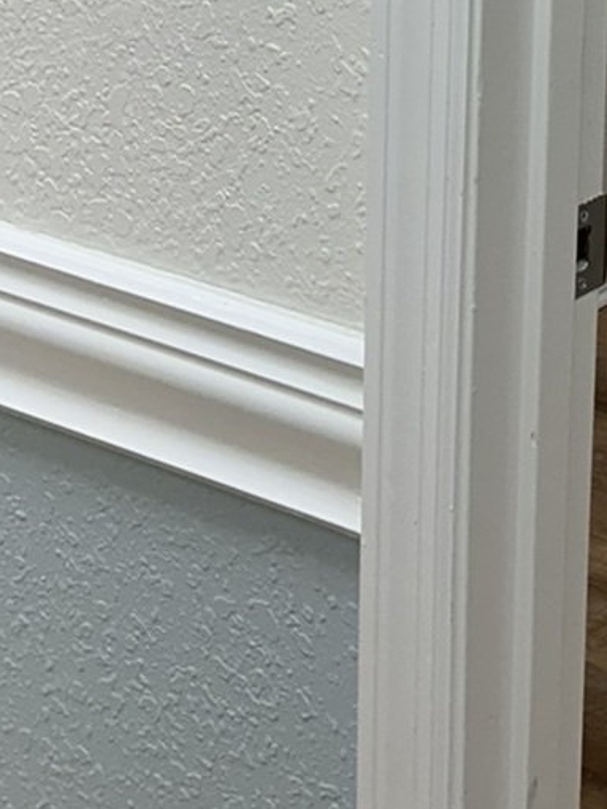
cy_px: -225
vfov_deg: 19.4
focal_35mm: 94
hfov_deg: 14.0
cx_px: 1073
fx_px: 2199
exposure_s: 1/186
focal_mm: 6.86
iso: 80
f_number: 1.78
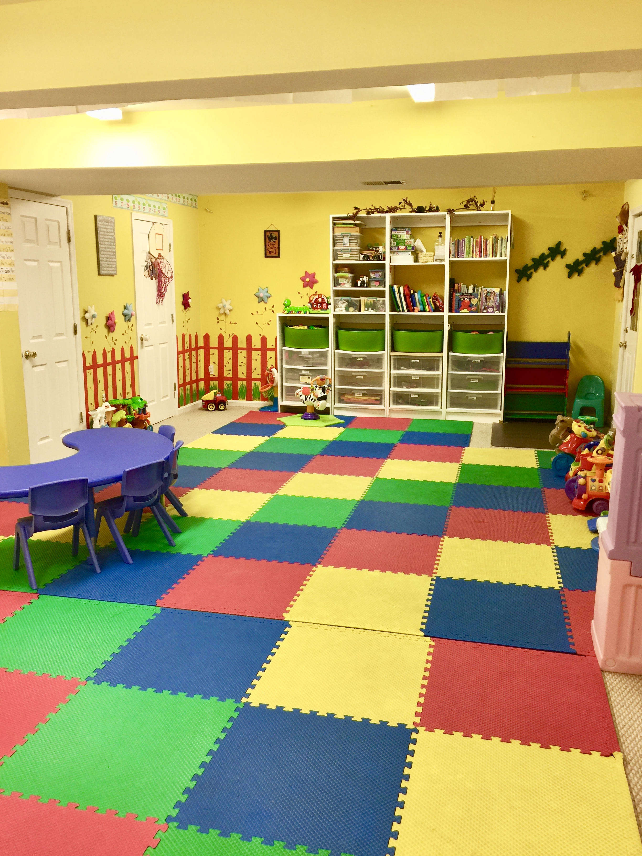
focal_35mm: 29
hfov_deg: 48.2
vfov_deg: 61.7
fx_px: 717
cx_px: 321
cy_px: 428
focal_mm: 4.15
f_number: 2.2
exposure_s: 1/15
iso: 40
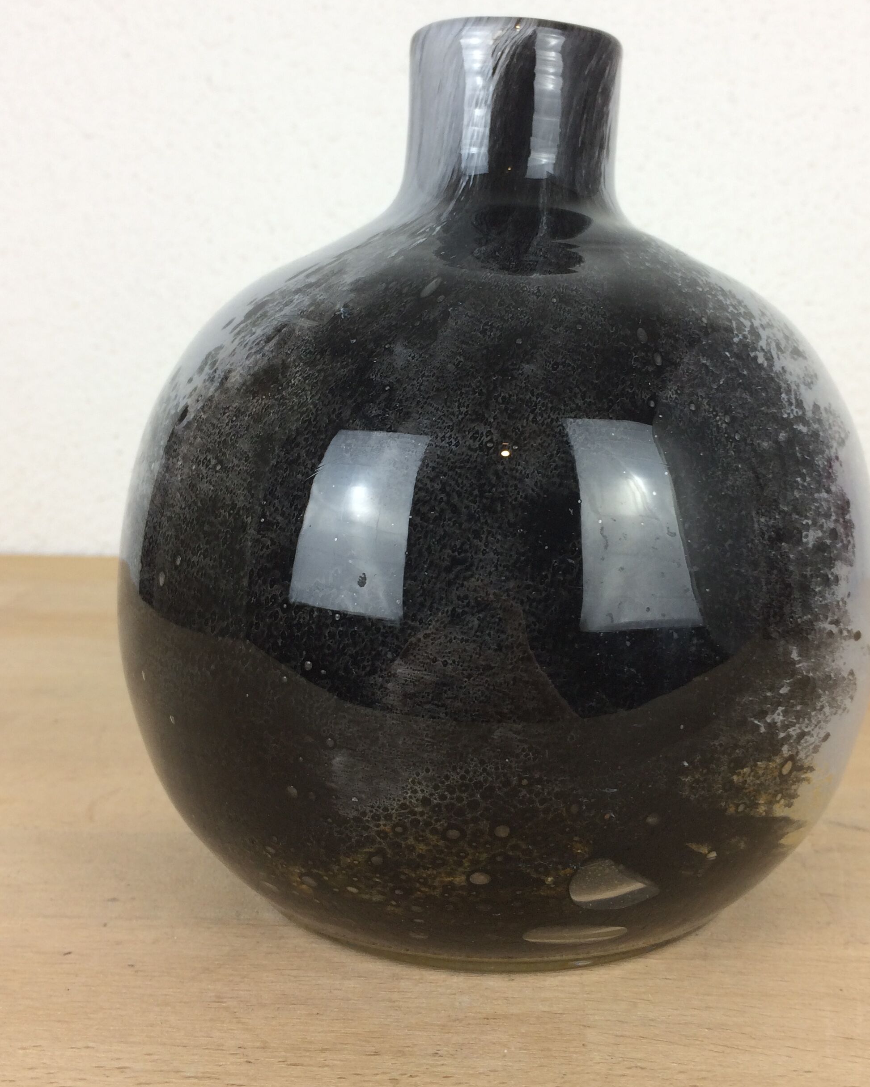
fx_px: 1223
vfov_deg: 47.8
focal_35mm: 38
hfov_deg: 39.1
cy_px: 477
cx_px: 475
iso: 40
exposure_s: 1/50
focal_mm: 4.15
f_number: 2.2
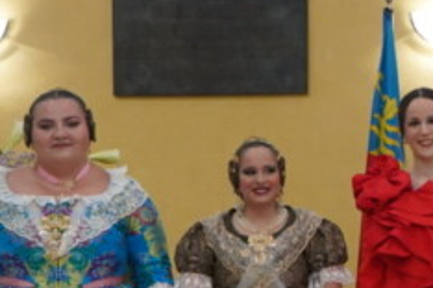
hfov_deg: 12.2
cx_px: 692
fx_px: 1912
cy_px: 198
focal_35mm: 159
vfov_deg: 8.6
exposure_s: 1/160
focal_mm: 31
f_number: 4
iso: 3200
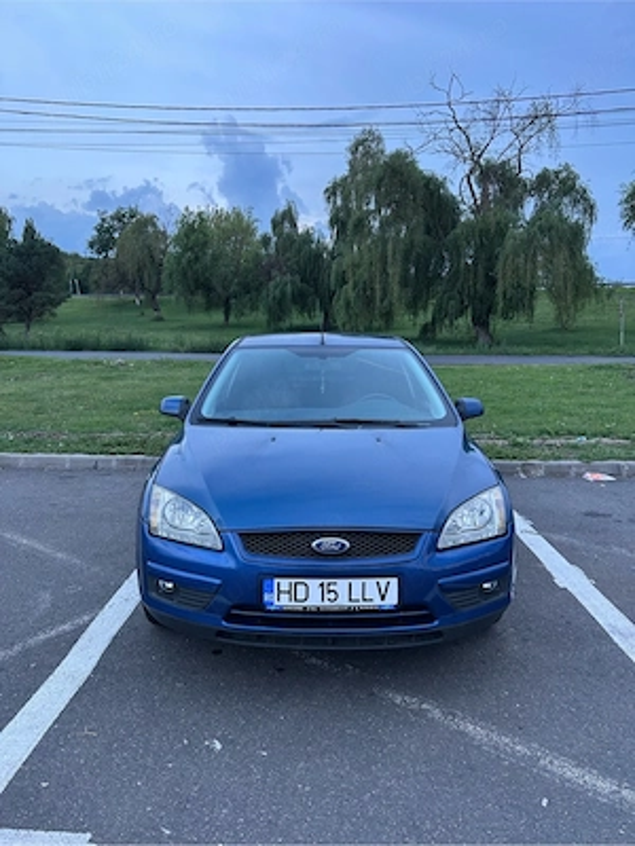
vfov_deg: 67.3
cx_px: 318
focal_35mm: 26
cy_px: 423
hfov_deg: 53.1
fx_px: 636
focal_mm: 5.7
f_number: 1.5
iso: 125
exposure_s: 1/106
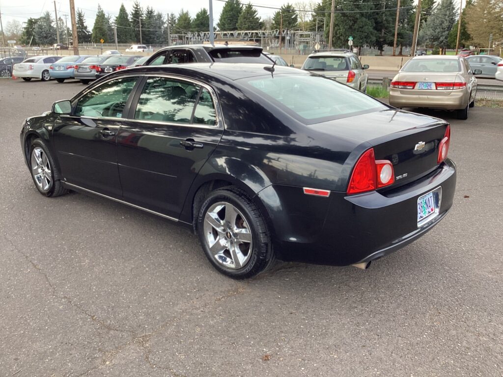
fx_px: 450
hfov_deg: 58.4
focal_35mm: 31
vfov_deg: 45.4
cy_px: 188
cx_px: 252
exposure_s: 1/120
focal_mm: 3.3
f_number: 2.4
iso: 40
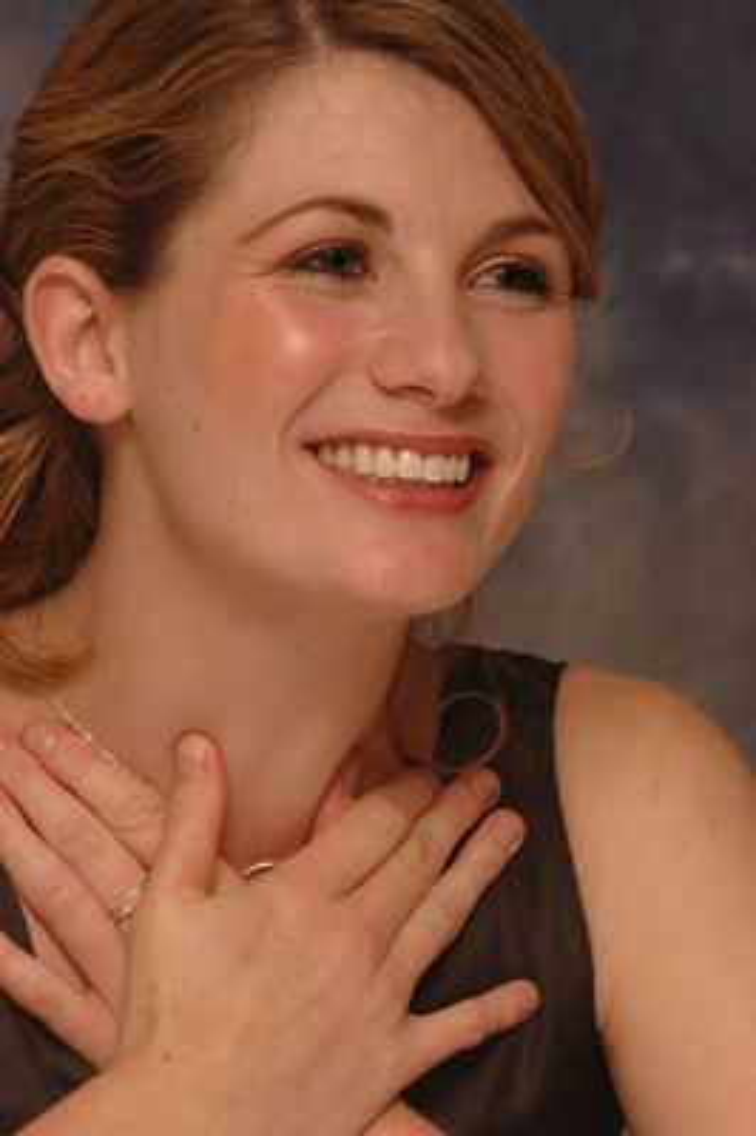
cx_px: 378
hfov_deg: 5.9
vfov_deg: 8.9
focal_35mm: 232
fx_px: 7336
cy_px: 568
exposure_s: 1/320
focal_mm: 155
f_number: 11
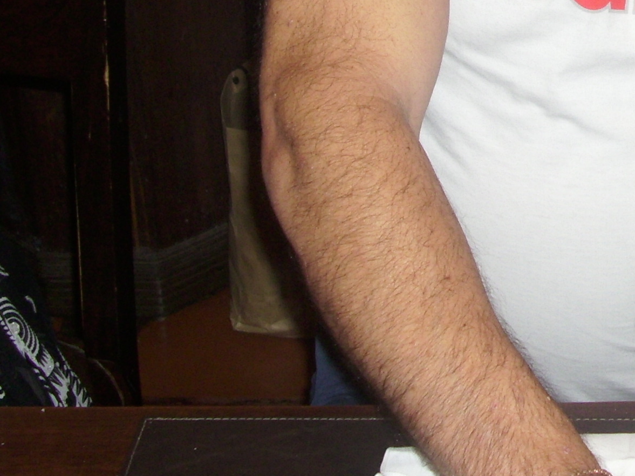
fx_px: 1577
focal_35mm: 86
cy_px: -87
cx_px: 721
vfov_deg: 16.5
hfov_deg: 21.4
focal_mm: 6.2
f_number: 2.8
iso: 50
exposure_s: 1/60
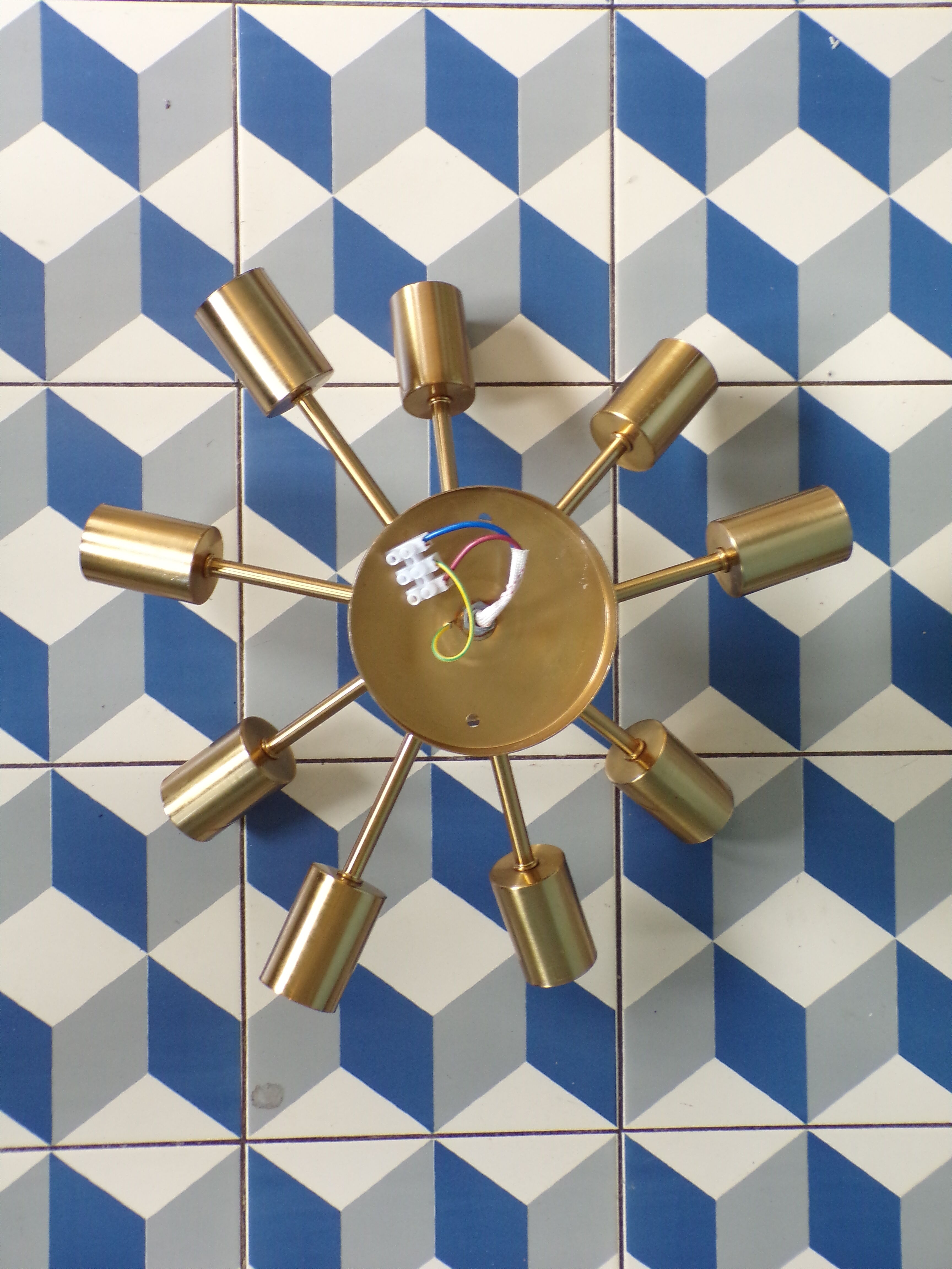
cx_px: 476
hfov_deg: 29.7
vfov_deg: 38.9
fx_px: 1797
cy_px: 634
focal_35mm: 49
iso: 212
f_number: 3.5
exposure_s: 1/17
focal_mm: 8.7
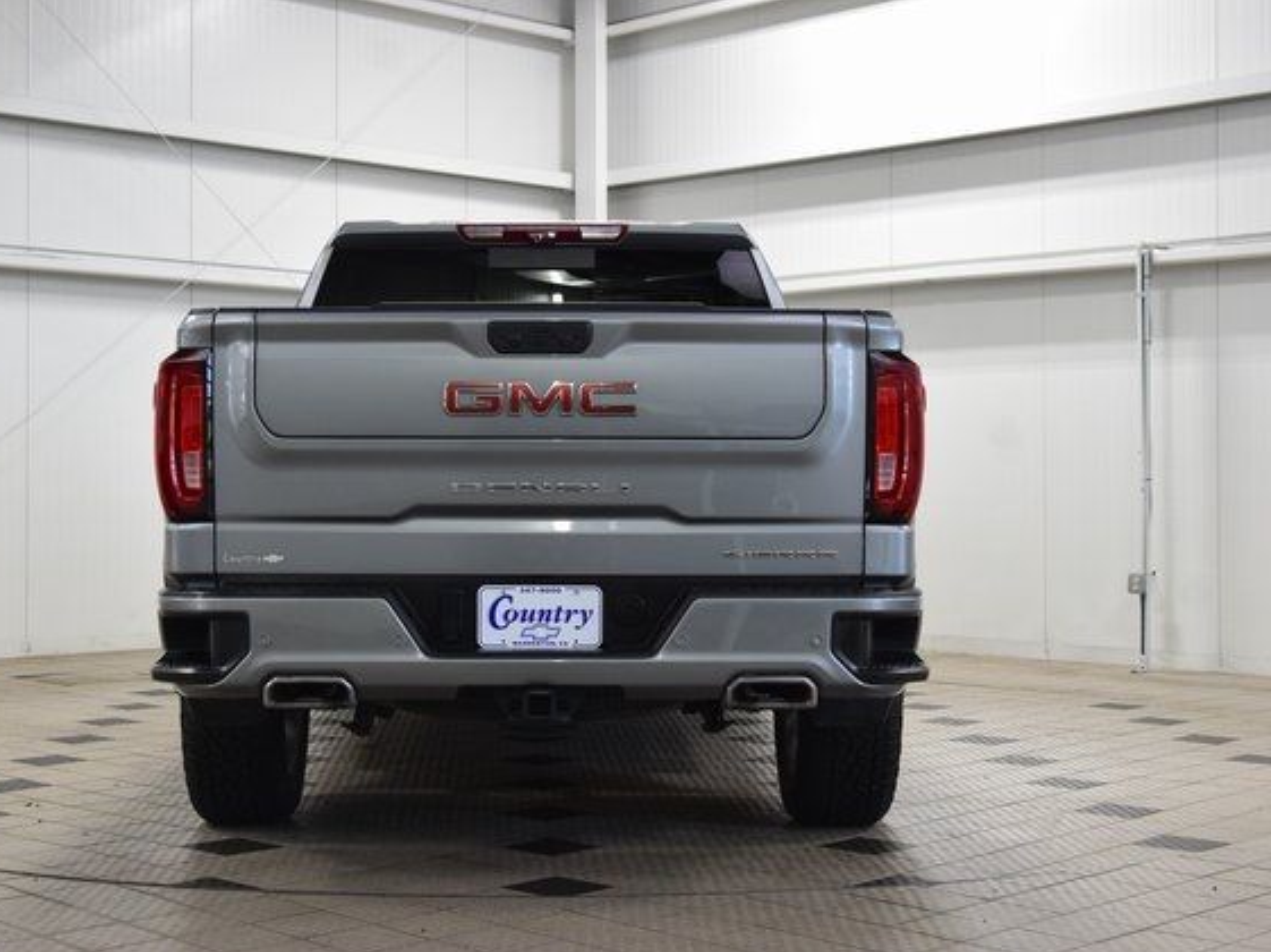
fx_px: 2055
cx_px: 548
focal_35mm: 56
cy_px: 482
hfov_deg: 34.3
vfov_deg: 26.1
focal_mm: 34
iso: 1600
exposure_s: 1/60
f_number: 6.3
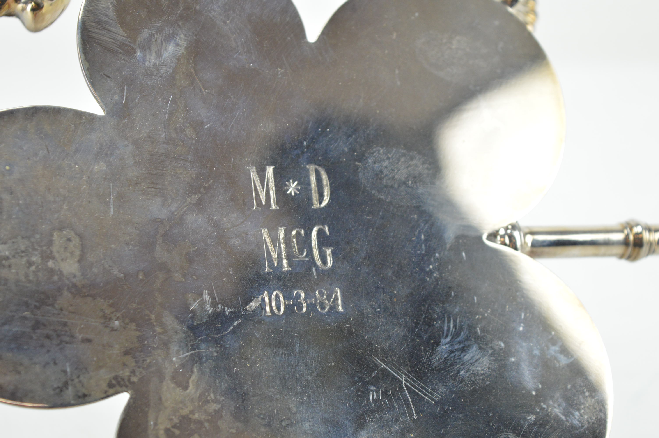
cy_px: 219
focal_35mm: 82
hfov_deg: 24.6
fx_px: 1509
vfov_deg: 16.5
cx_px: 330
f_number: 6.3
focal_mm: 55
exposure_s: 1/60
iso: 800
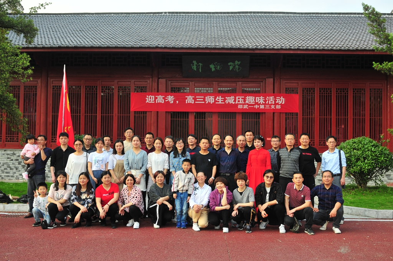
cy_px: 130
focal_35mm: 39
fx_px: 425
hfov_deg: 49.6
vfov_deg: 34.1
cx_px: 196
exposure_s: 1/800
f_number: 2.8
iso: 200
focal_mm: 26
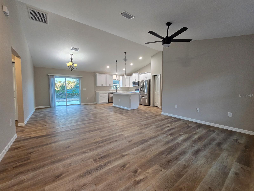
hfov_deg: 106.2
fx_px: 95
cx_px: 127
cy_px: 96
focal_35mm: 13
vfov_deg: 89.9
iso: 160
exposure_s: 1/60
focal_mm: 2.2
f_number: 2.2
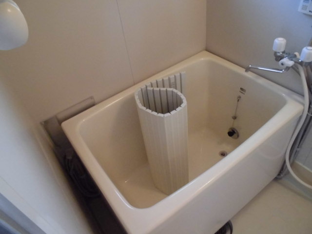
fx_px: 234
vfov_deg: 53.1
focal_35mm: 26
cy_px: 117
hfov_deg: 67.3
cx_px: 156
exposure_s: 1/50
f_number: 3.5
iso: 800
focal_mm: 4.6
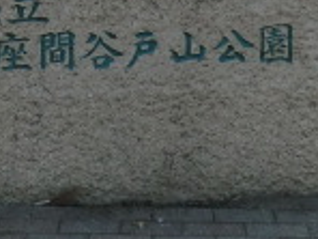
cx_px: 60
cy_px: -101
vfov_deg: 13.5
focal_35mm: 104
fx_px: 955
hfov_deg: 18.7
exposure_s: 1/800
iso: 80
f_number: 3.2
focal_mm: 4.3
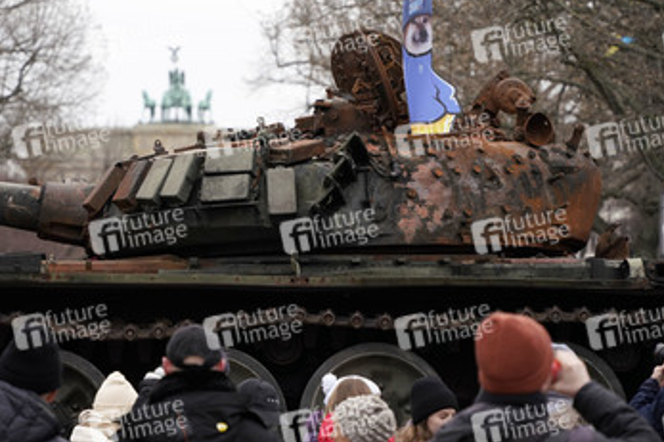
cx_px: 278
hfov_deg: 9.5
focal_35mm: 216
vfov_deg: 6.4
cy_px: 184
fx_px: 3982
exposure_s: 1/500
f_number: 5.6
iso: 640
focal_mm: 166
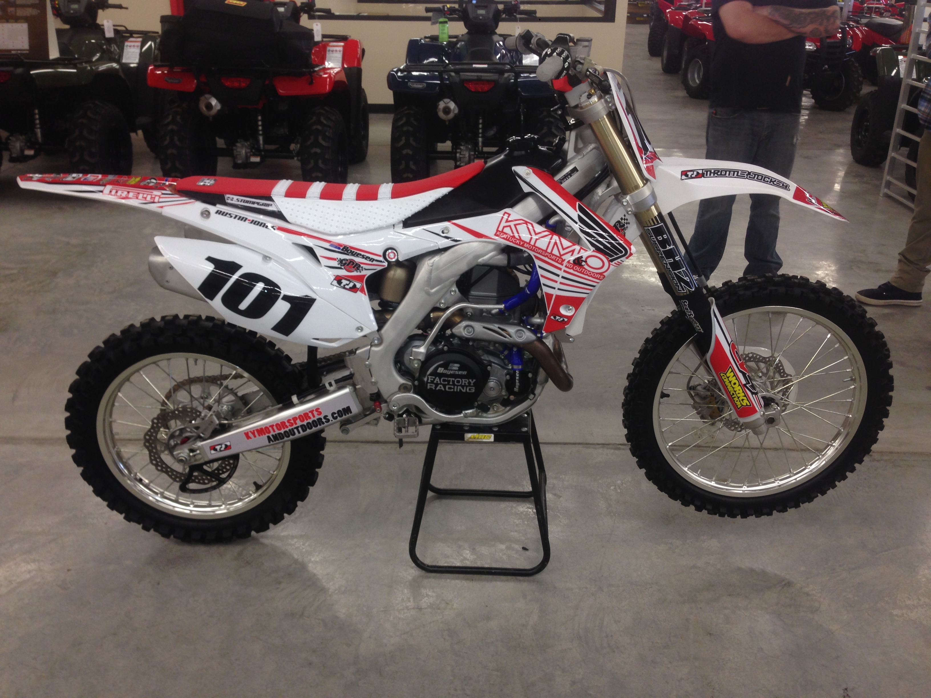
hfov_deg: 55.4
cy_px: 349
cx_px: 466
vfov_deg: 42.9
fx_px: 888
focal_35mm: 33
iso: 50
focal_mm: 4.12
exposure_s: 1/27
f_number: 2.4
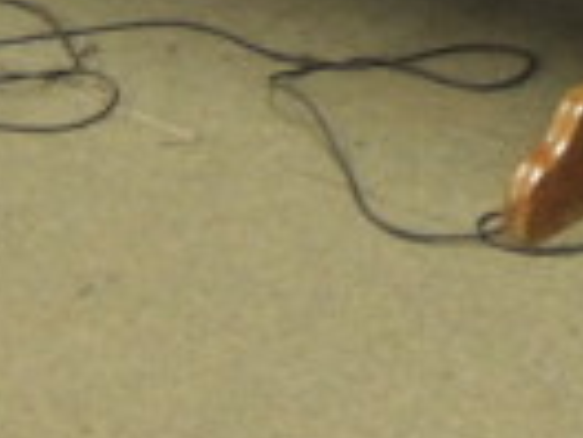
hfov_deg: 11.8
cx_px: 936
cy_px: -526
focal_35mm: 159
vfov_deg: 8.7
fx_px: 2678
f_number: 3.3
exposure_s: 1/10
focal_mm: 6.2
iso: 800
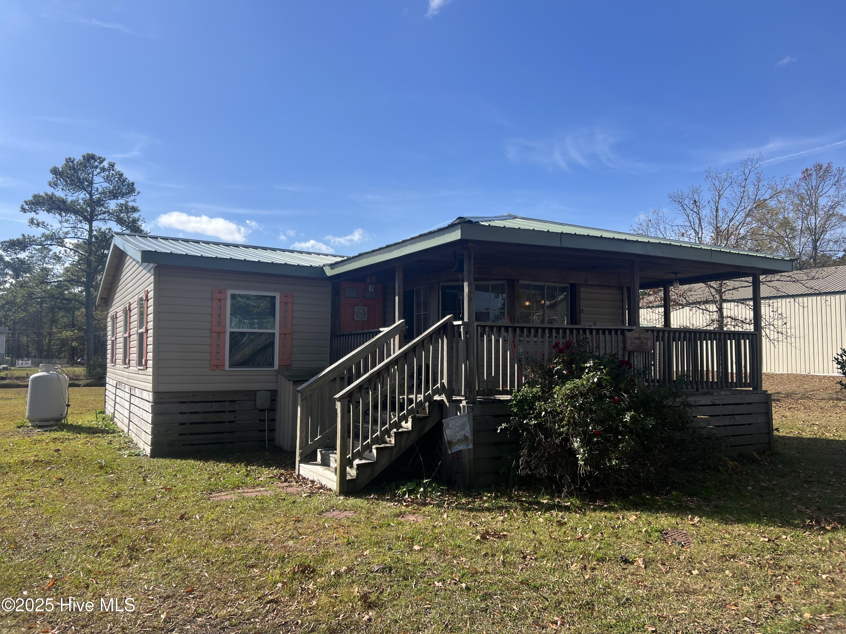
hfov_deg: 67.3
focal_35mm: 26
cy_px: 317
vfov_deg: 53.1
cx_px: 423
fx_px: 635
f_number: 1.5
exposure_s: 1/3968
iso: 50
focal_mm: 5.7
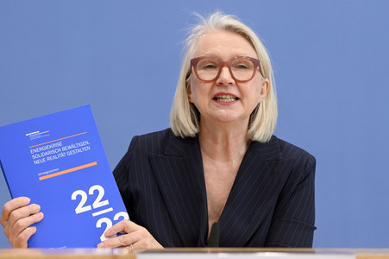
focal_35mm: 86
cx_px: 194
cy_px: 130
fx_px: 929
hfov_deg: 23.7
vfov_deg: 15.9
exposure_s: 1/640
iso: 3200
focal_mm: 86
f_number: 5
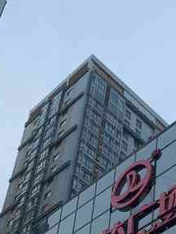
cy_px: 286
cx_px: 123
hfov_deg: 17.3
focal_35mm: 85
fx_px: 576
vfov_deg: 21.3
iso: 25
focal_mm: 4.25
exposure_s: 1/1235
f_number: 1.8
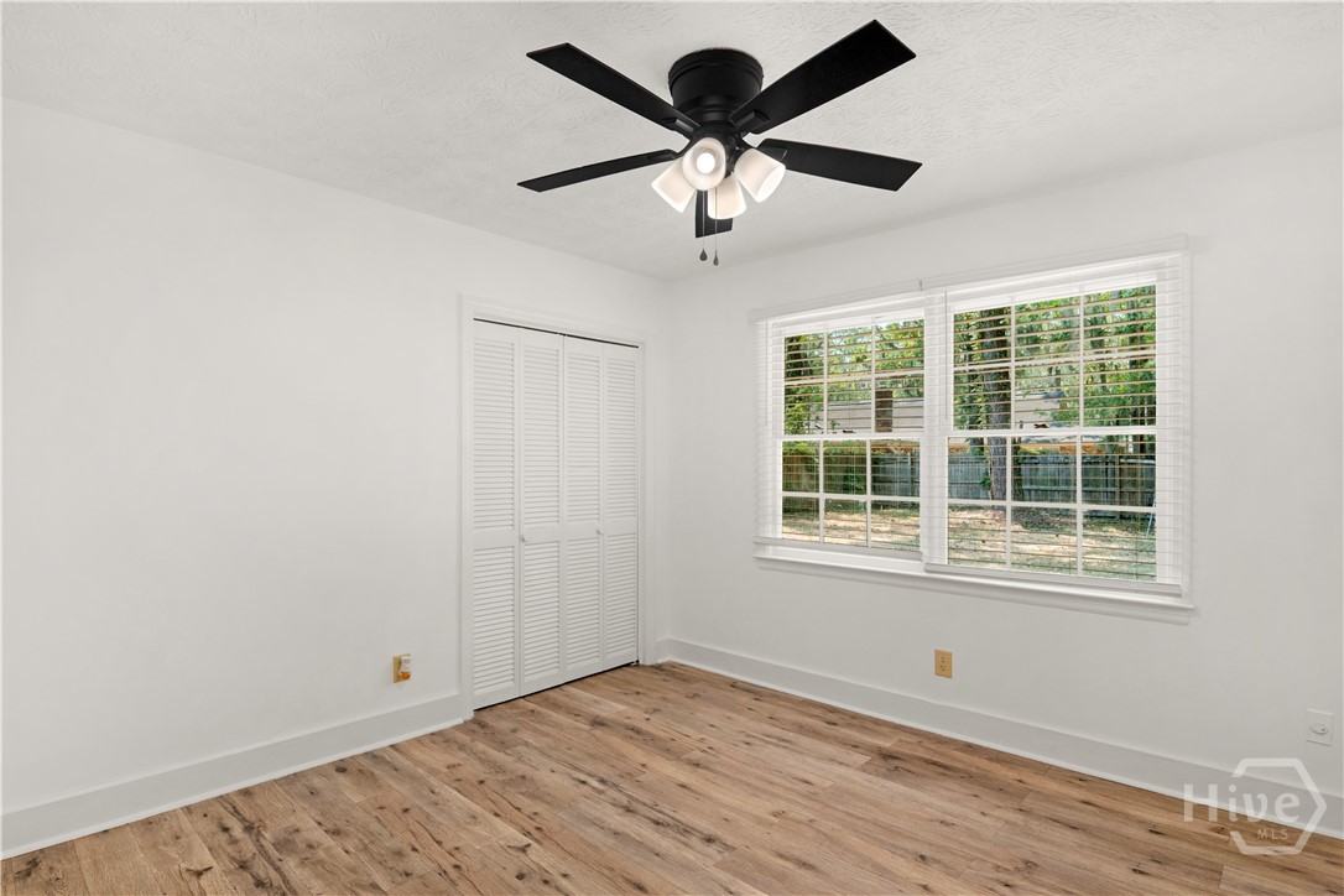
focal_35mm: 16
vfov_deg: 72.1
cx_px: 672
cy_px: 448
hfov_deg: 95.0
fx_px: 616
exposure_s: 1/20
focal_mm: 11
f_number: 7.1
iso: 250
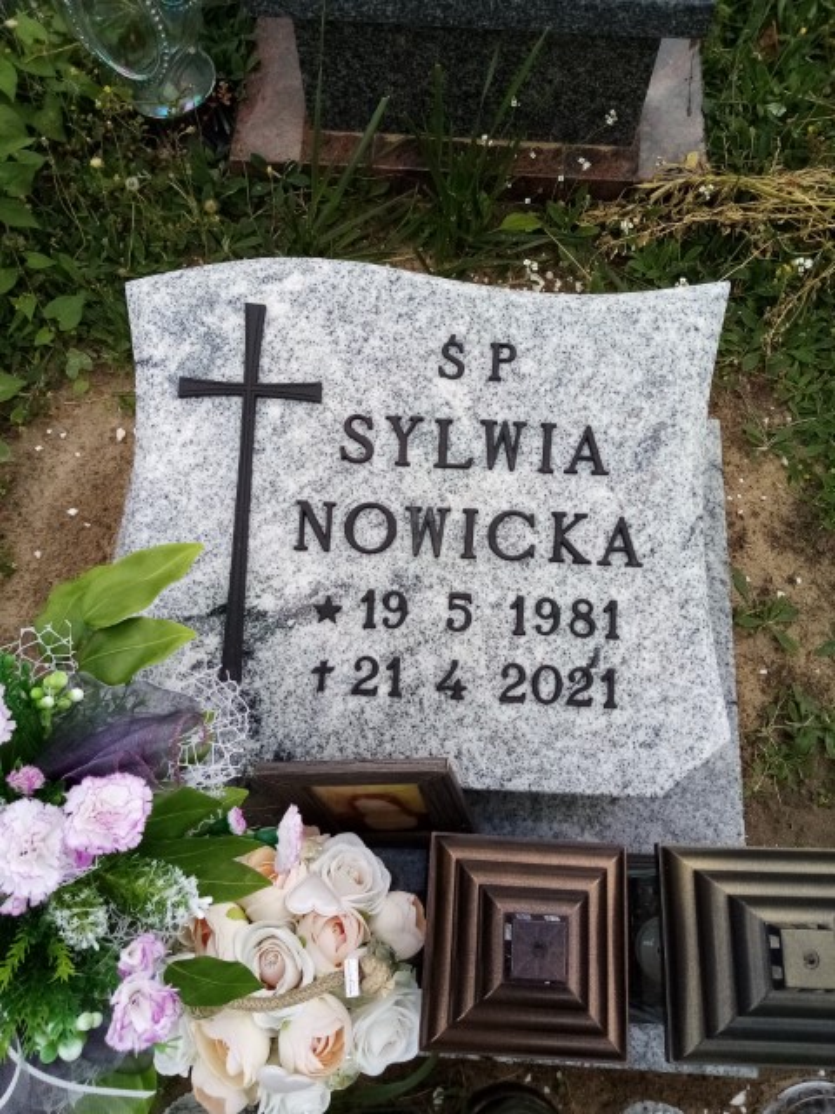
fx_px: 836
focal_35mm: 26
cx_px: 418
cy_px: 557
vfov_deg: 67.3
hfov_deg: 53.1
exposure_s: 1/831
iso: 106
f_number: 1.8
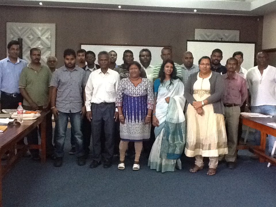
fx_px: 351
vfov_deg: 32.9
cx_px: 138
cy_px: 104
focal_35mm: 44
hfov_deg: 42.9
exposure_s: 1/17
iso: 400
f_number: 2.4
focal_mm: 2.03
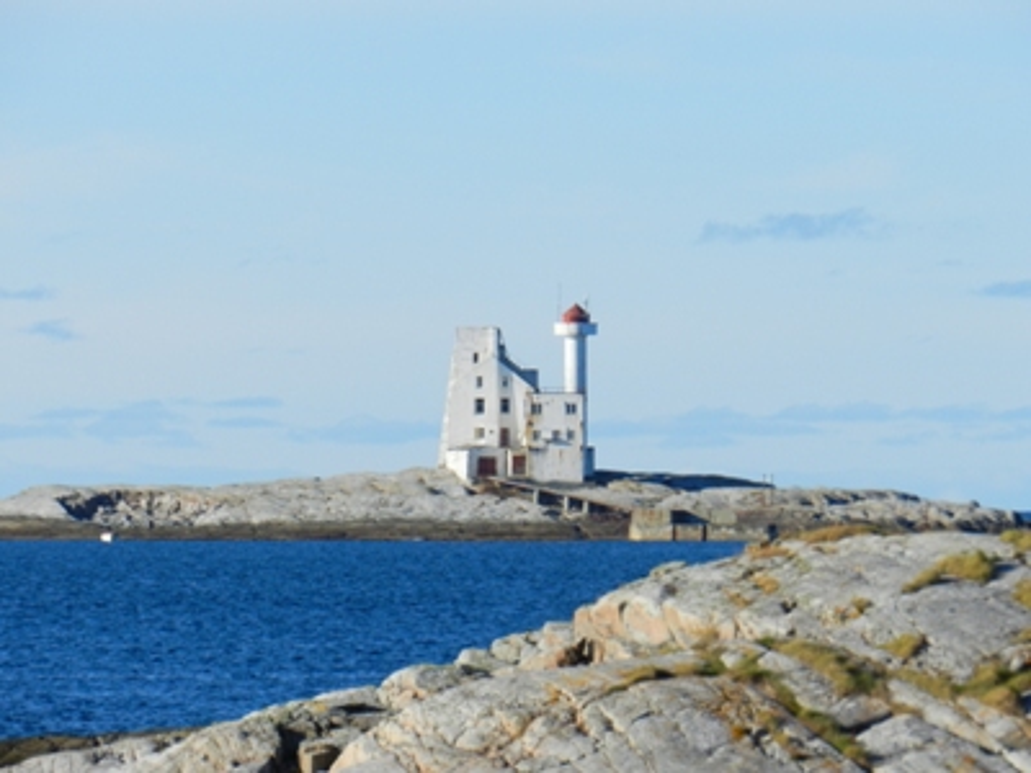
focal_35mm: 403
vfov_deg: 3.7
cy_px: 386
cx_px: 516
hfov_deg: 4.9
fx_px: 12003
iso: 160
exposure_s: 1/800
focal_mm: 71.7
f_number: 5.6
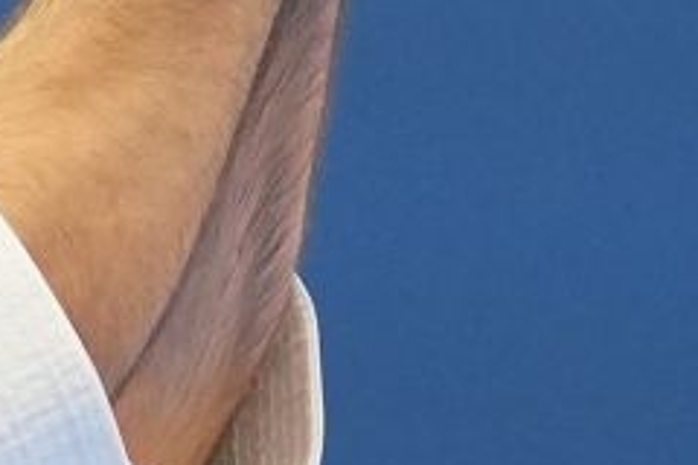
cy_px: -145
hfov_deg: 1.1
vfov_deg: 0.7
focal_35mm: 1856
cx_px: 131
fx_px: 35983
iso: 1600
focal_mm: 165
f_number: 2.8
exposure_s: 1/500
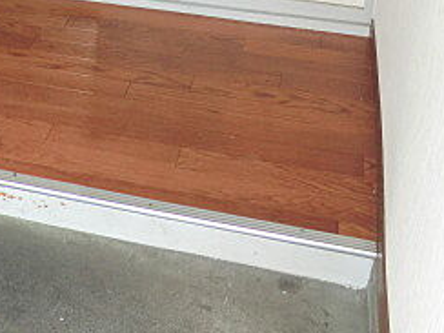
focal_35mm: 63
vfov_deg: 22.1
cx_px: 33
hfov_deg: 29.3
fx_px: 808
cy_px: -31
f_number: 3.2
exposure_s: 1/60
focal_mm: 4.3
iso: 160
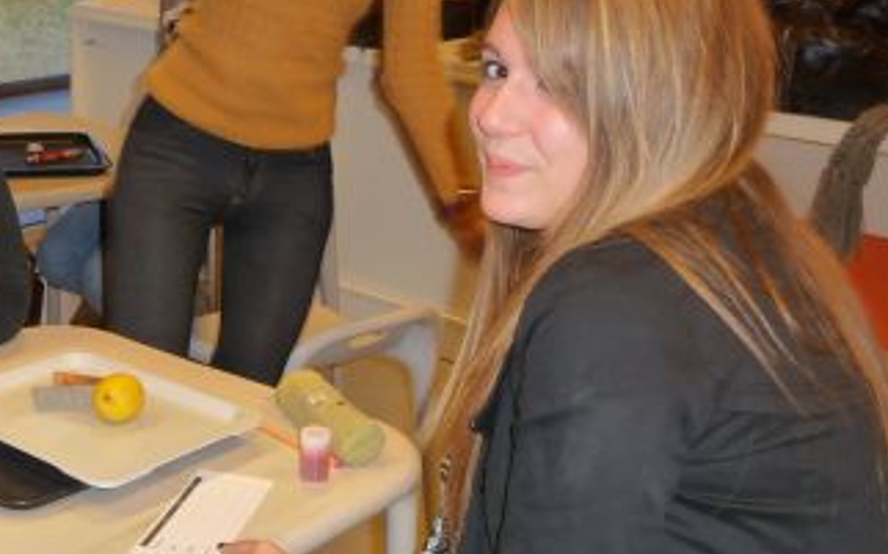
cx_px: 91
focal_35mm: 59
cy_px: 383
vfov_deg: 21.9
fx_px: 1427
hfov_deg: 32.8
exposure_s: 1/30
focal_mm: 4.7
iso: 200
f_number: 3.3
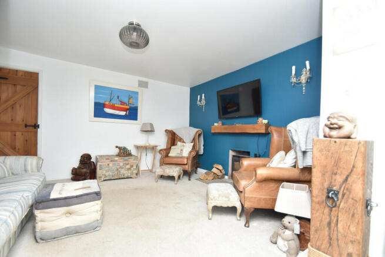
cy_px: 128
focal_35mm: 15
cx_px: 192
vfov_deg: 77.4
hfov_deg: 100.4
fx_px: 160
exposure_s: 1/200
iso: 720
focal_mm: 10
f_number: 3.5
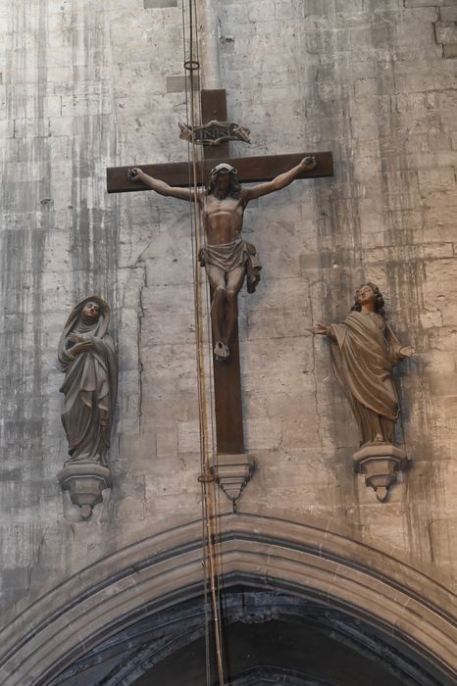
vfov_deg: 17.1
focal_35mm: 120
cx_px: 228
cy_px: 343
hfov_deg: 11.4
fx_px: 2287
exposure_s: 1/125
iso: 4000
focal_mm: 120
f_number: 6.3
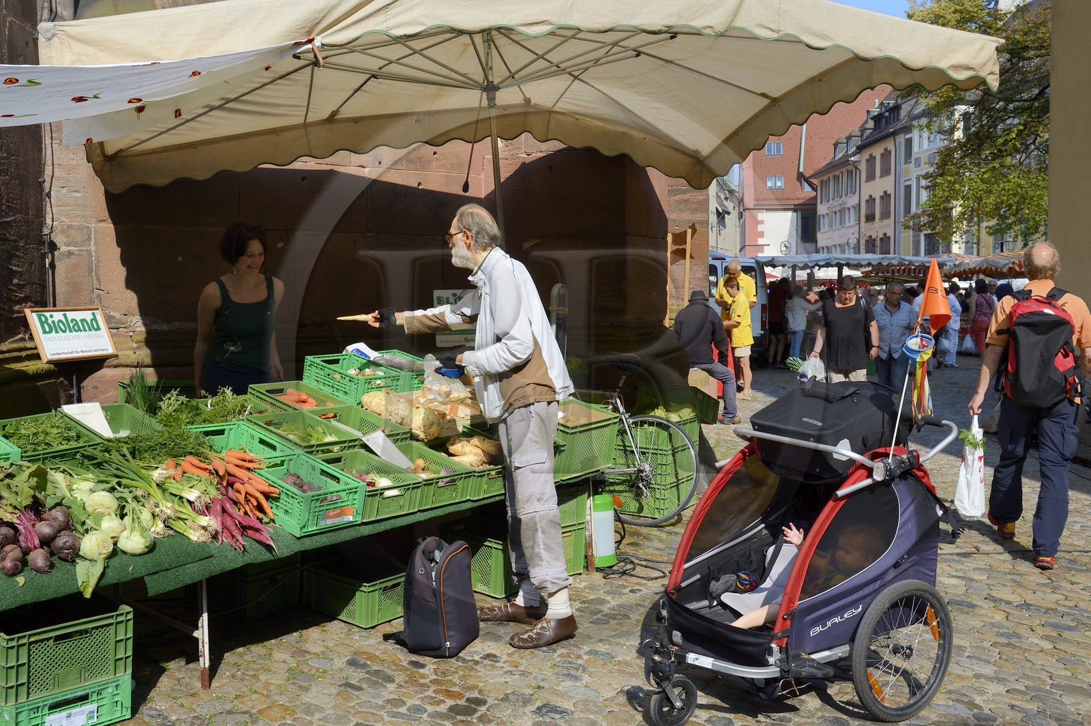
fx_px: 1060
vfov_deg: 37.8
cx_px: 546
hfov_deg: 54.5
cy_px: 363
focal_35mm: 35
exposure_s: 1/250
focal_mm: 35
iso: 200
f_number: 9
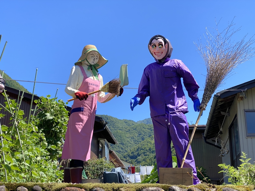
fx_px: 383
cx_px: 128
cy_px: 96
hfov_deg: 36.8
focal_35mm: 52
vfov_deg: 28.0
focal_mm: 6
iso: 20
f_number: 2
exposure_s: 1/695
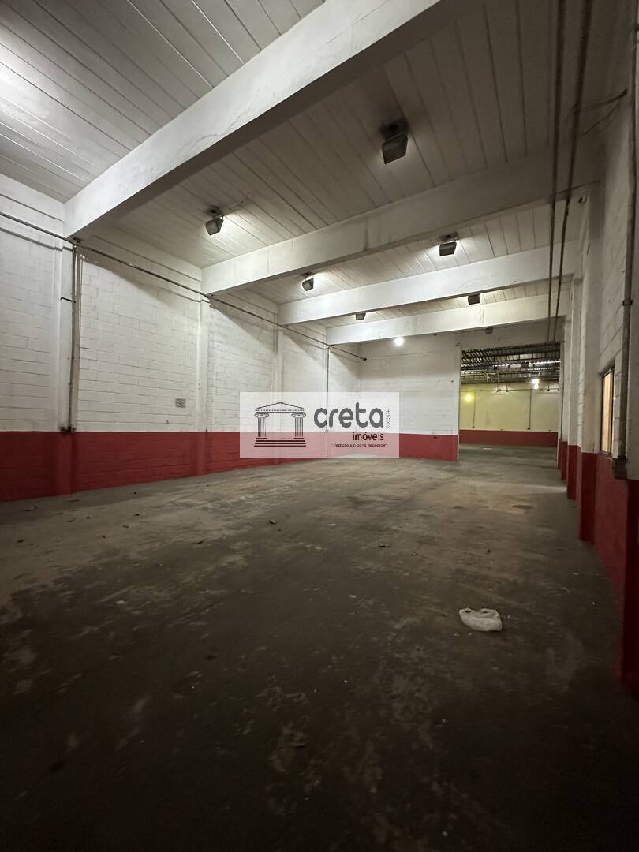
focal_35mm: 14
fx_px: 345
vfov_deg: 102.1
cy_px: 426
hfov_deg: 85.7
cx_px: 320
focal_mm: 2.22
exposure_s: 1/60
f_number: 2.2
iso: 640
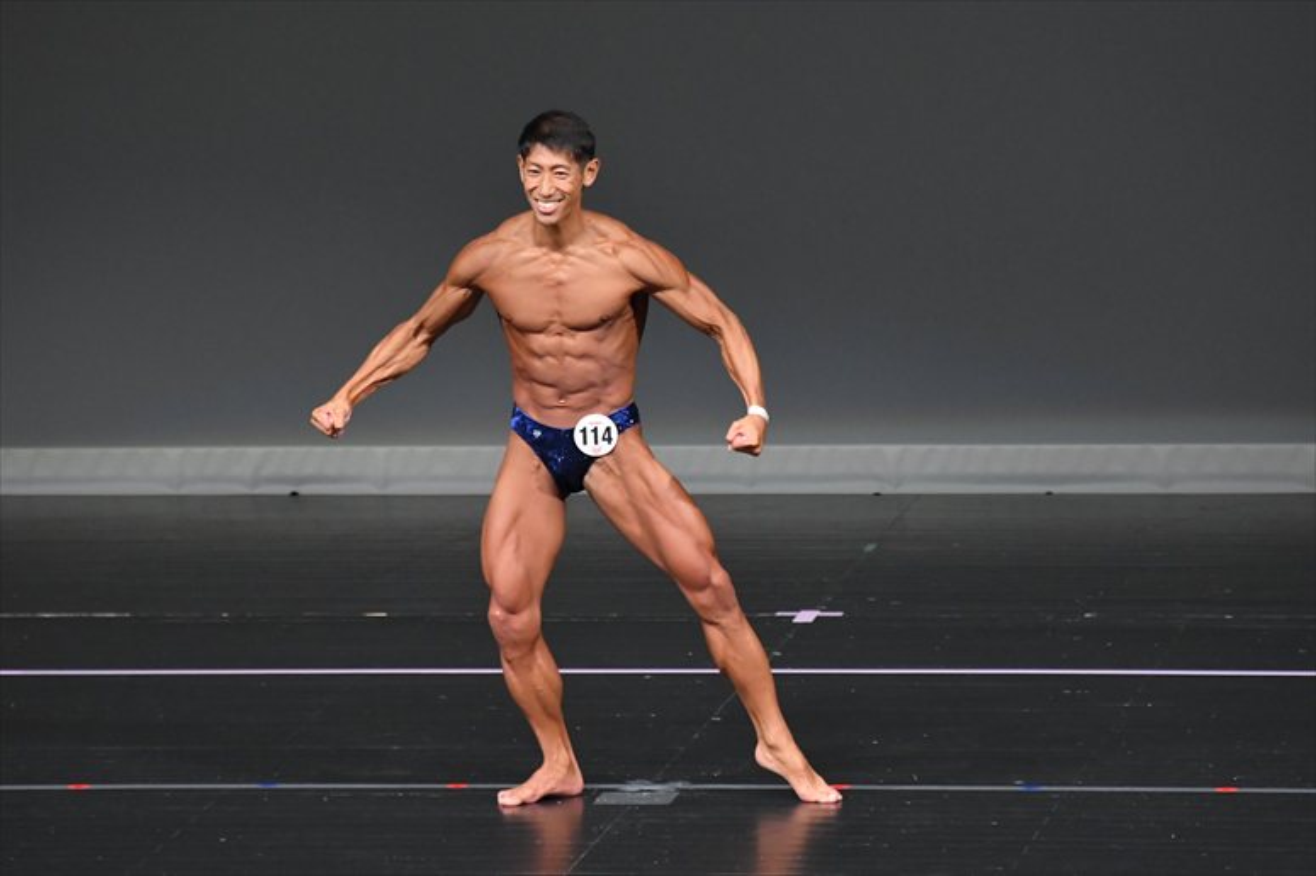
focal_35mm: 345
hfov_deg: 6.0
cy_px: 438
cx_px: 658
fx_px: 12606
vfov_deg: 4.0
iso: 4000
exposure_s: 1/400
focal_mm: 230
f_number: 5.6
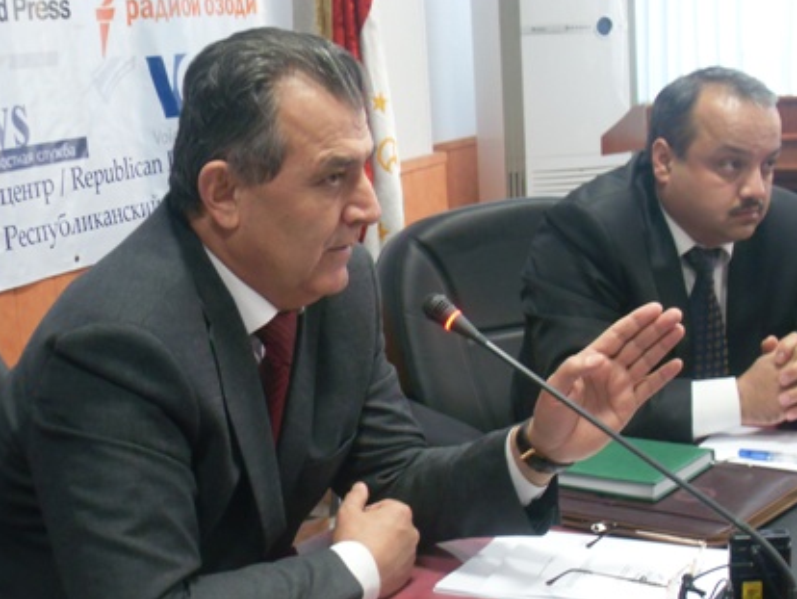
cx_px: 430
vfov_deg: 20.7
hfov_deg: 27.4
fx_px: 1636
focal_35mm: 71
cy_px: 331
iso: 200
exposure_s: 1/10
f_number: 3.7
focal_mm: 10.1
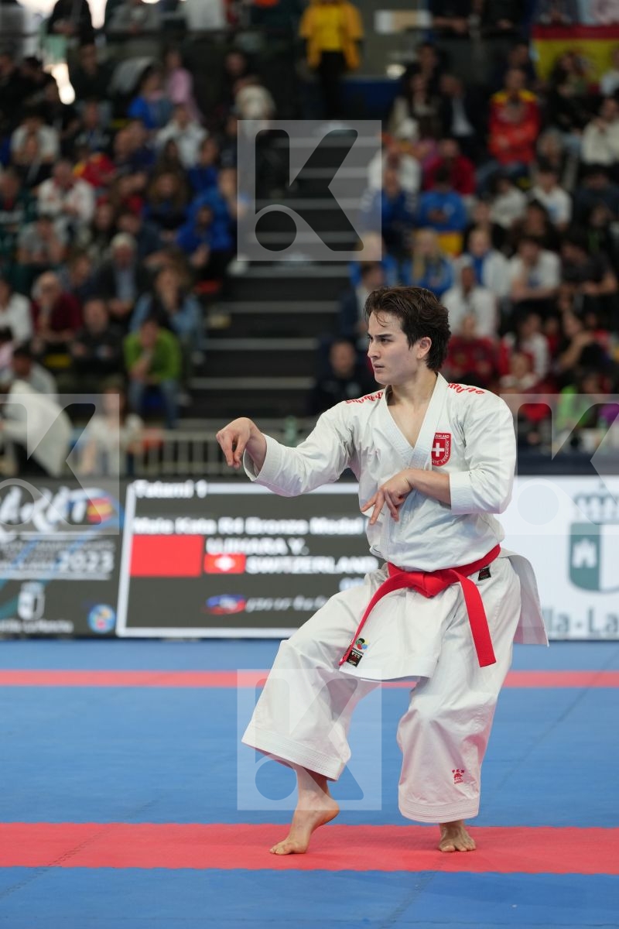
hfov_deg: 9.6
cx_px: 310
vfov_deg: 14.3
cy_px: 464
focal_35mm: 143
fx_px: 3688
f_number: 2.8
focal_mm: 143
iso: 1000
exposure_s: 1/500
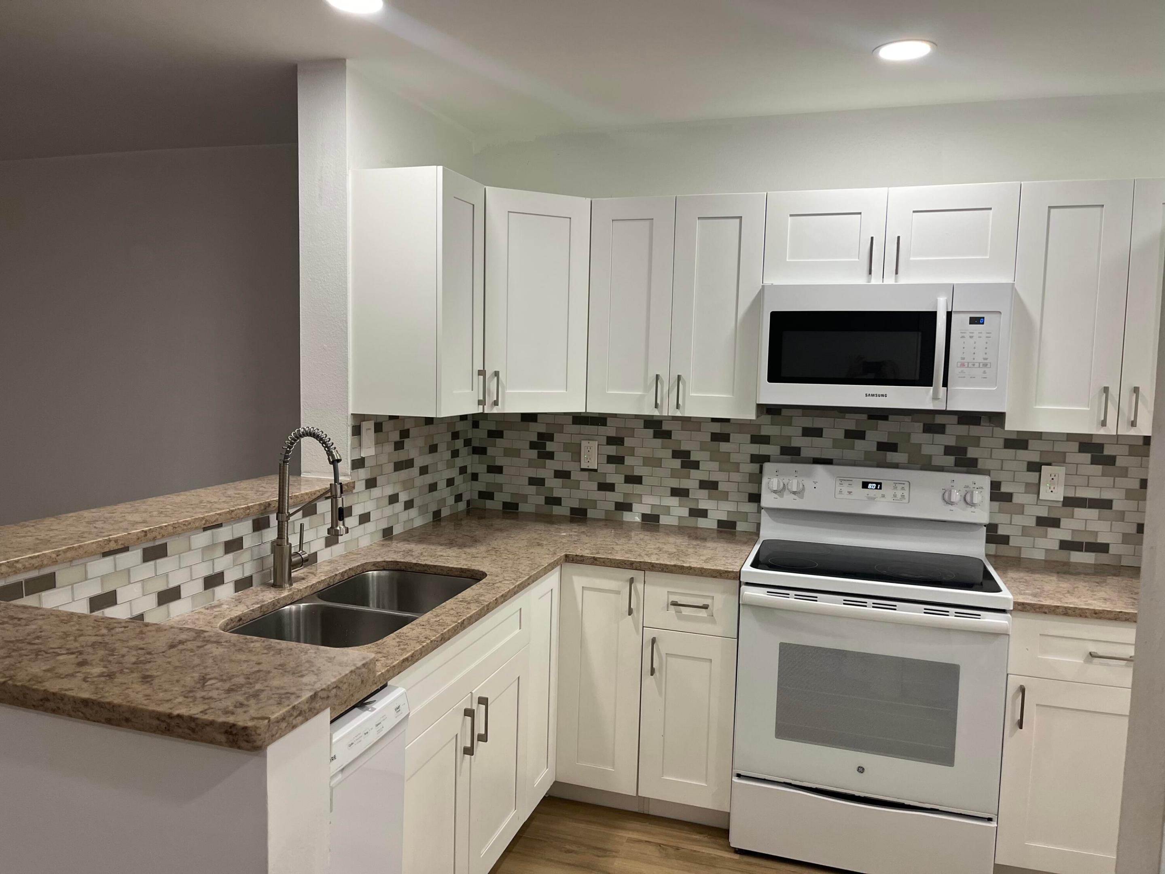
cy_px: 437
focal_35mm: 26
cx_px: 582
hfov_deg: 67.3
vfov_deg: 53.1
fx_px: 875
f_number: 1.6
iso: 125
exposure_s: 1/120
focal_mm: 5.1
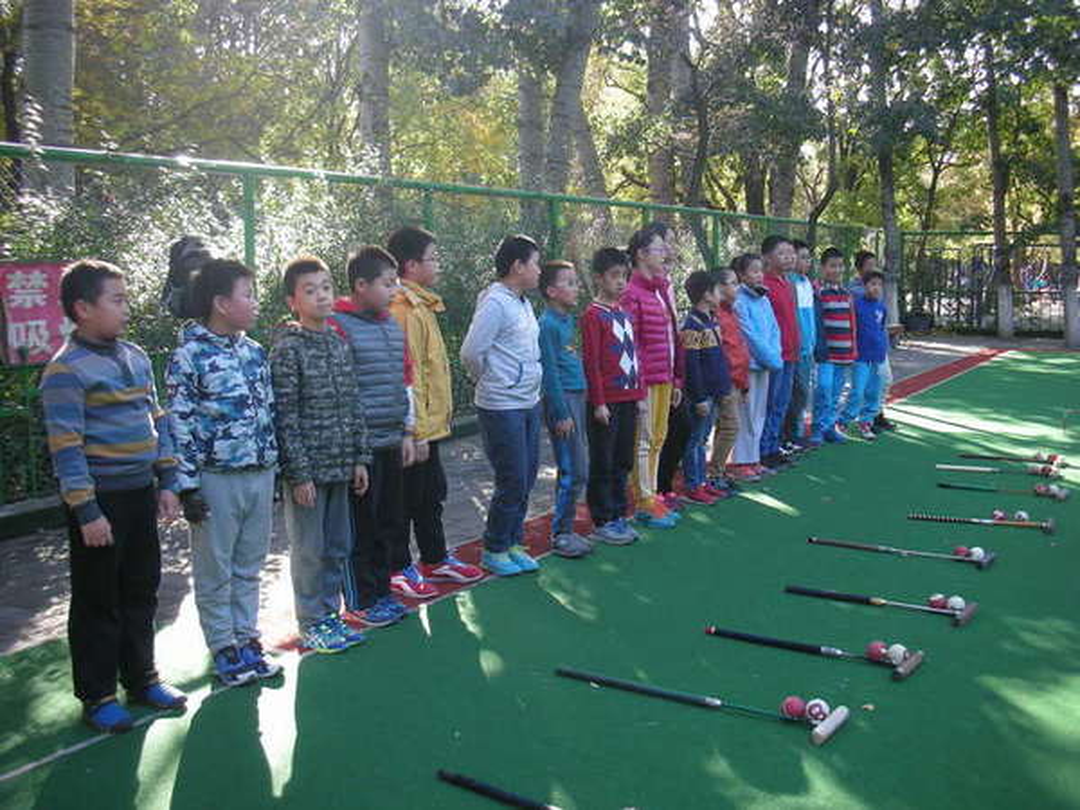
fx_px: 1092
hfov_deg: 52.6
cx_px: 540
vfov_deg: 40.7
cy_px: 405
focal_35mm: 35
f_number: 2.8
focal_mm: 5.8
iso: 96
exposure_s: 1/124
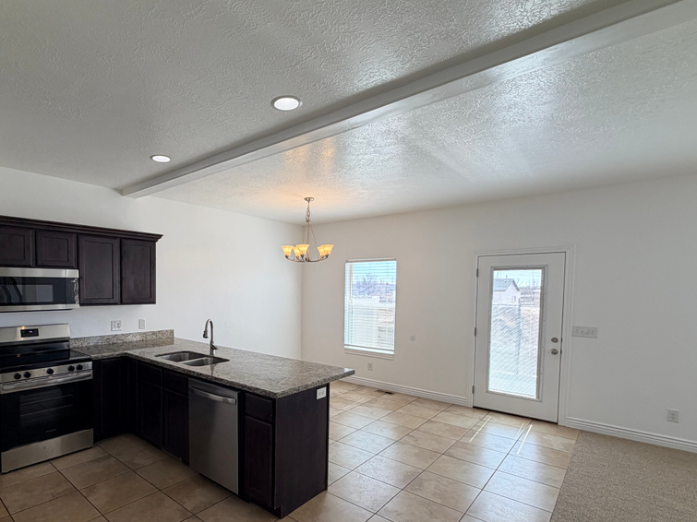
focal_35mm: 19
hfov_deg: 83.2
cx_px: 266
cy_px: 306
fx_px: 383
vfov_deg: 68.2
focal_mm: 2.22
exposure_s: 1/144
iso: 64
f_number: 2.2
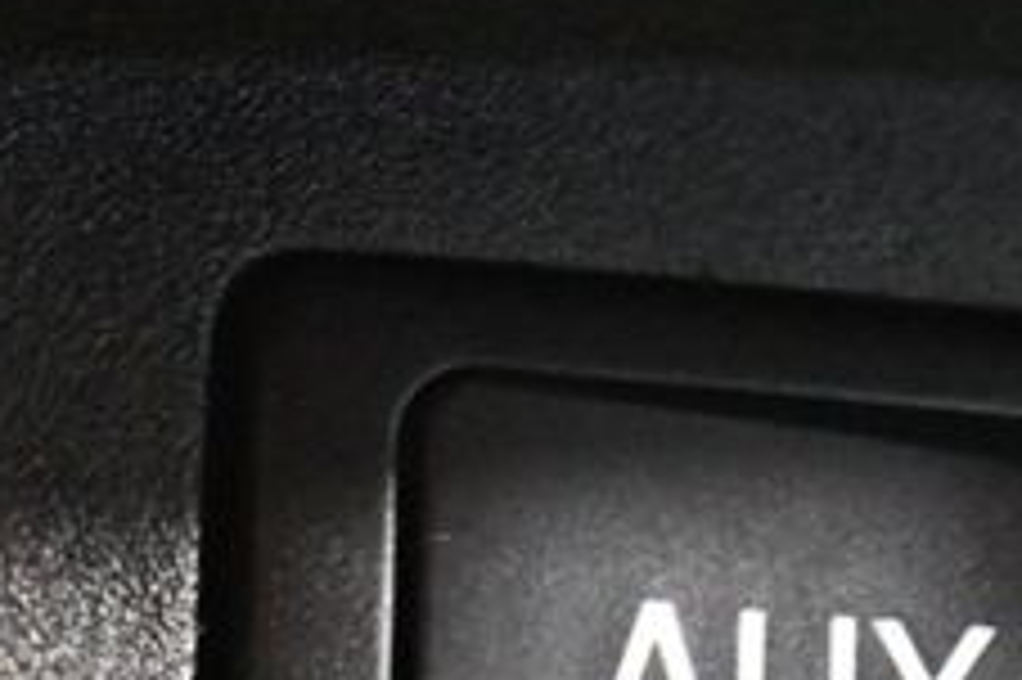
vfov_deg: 6.7
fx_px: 5759
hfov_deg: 10.1
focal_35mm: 203
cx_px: 810
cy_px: 685
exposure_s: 1/40
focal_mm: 36
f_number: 4.8
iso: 12800
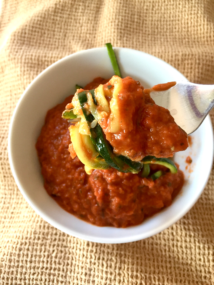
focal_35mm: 29
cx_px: 107
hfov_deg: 48.2
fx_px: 239
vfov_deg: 61.7
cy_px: 142
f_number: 2.2
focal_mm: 4.15
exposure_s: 1/30
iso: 125
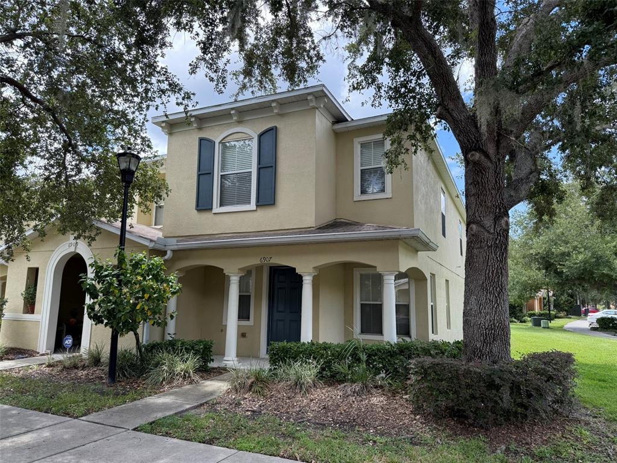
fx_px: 428
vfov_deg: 56.8
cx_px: 308
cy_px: 232
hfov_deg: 71.6
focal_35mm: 24
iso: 100
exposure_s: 1/796
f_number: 1.78
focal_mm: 6.76
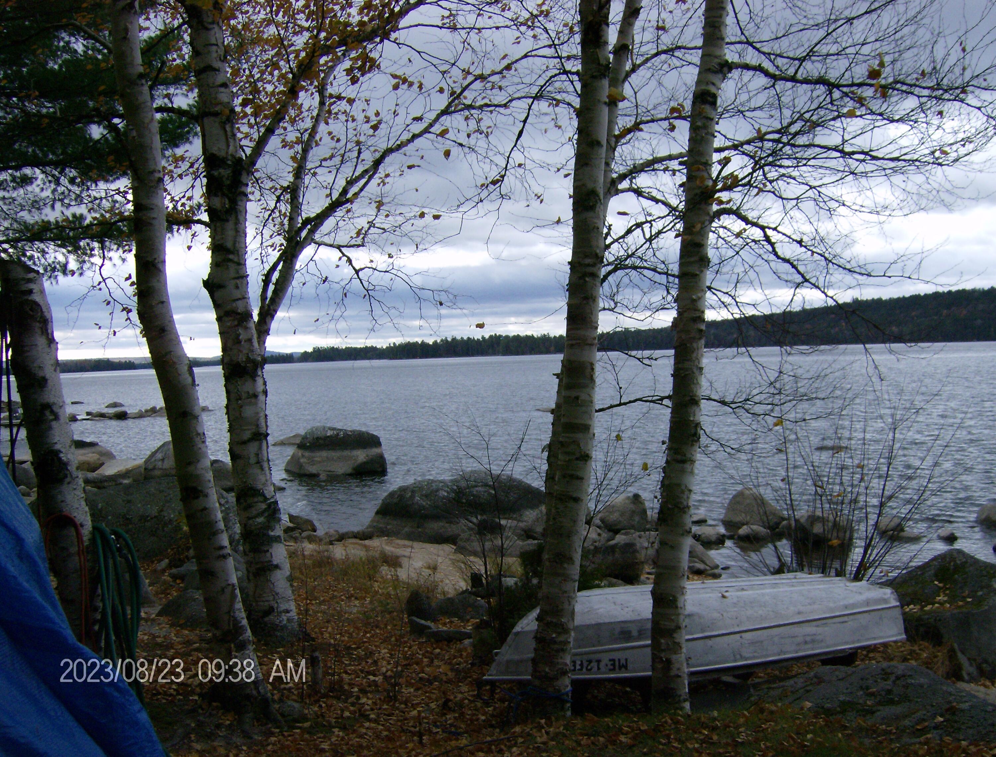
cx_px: 498
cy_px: 378
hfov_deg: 51.1
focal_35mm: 36
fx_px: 1041
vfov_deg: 40.0
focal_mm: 6
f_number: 4.7
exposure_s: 1/312
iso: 100
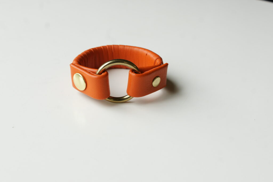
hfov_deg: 37.9
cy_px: 91
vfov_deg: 25.7
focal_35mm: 52
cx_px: 136
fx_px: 398
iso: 400
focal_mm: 35
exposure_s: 1/60
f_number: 7.1
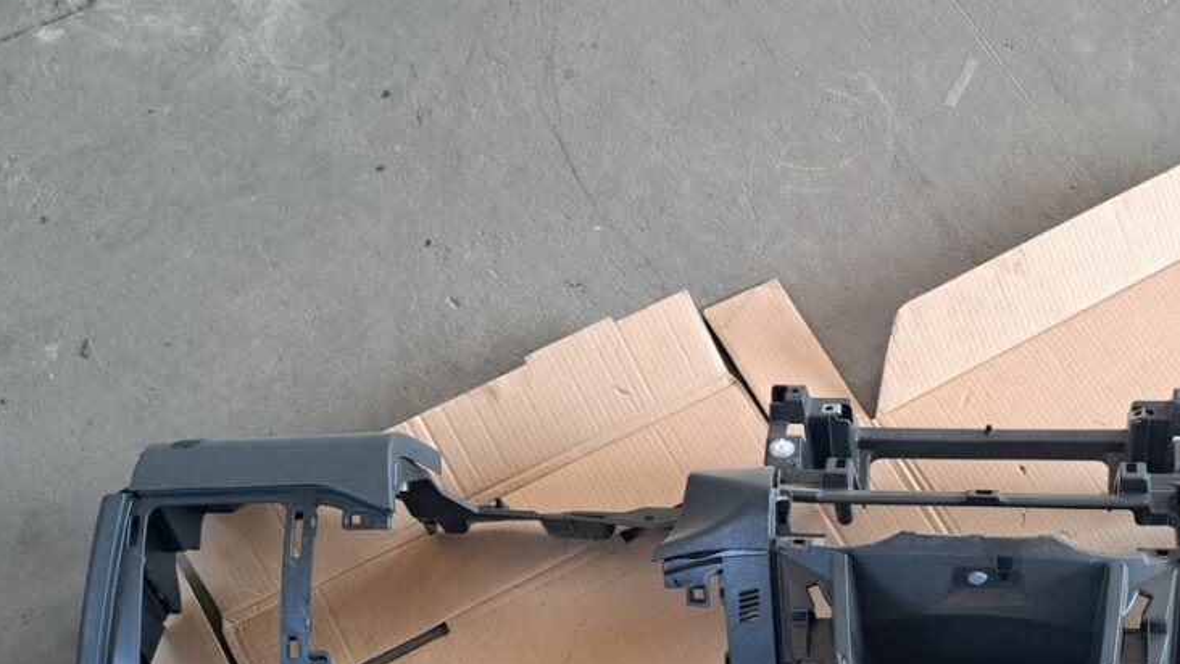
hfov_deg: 39.9
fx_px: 1565
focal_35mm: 50
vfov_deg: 23.3
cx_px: 916
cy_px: 614
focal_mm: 5.23
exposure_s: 1/60
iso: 320
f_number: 1.8
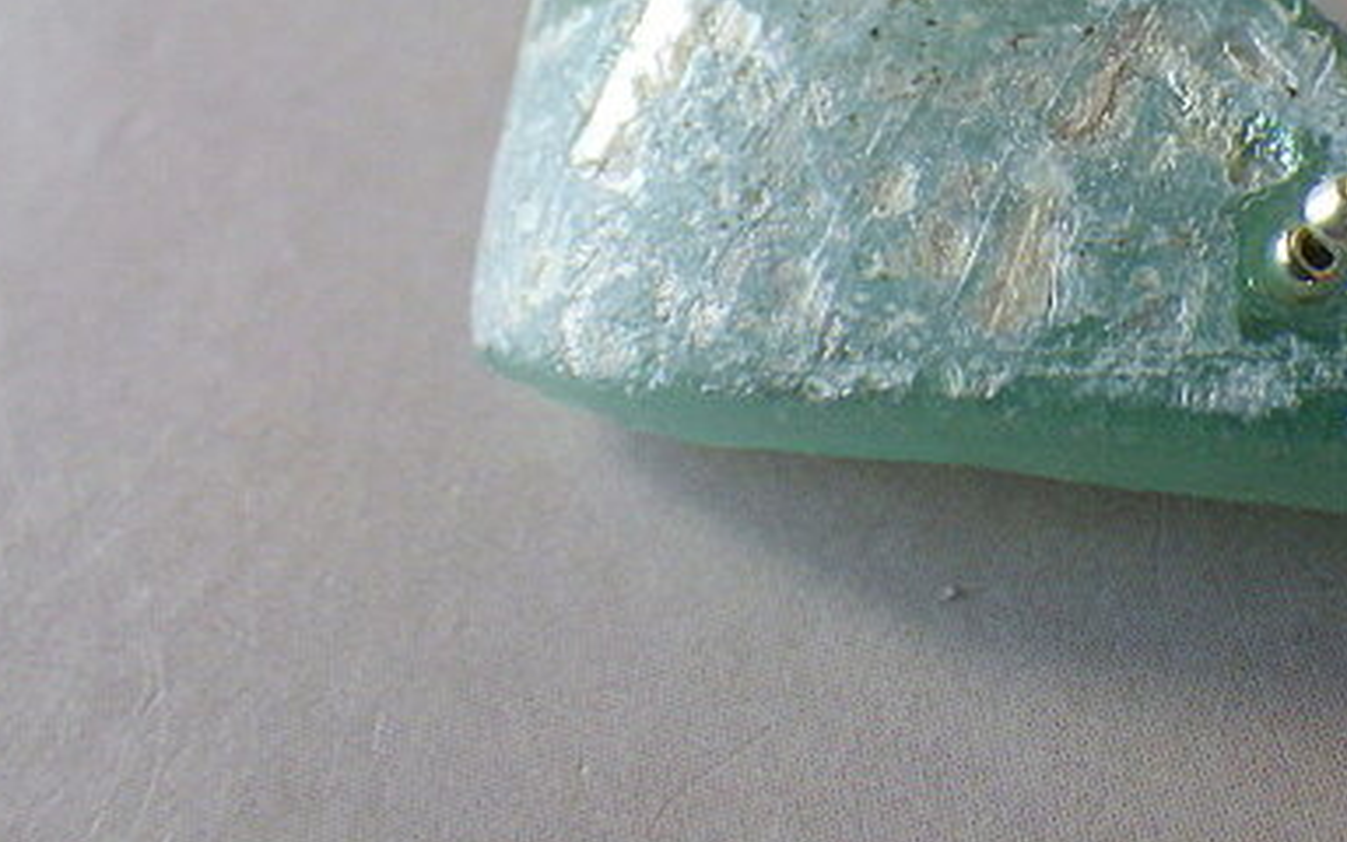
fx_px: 2203
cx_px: 1073
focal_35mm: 60
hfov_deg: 33.1
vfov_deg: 21.0
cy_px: 14
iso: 125
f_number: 3.8
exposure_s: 1/50
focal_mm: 6.1
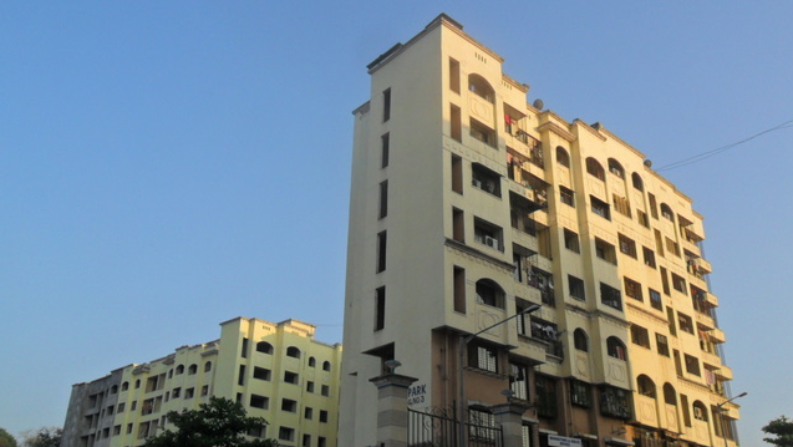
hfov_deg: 56.6
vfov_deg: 33.8
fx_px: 736
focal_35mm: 35
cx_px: 396
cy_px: 217
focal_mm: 5.7
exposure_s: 1/750
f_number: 3.7
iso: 100
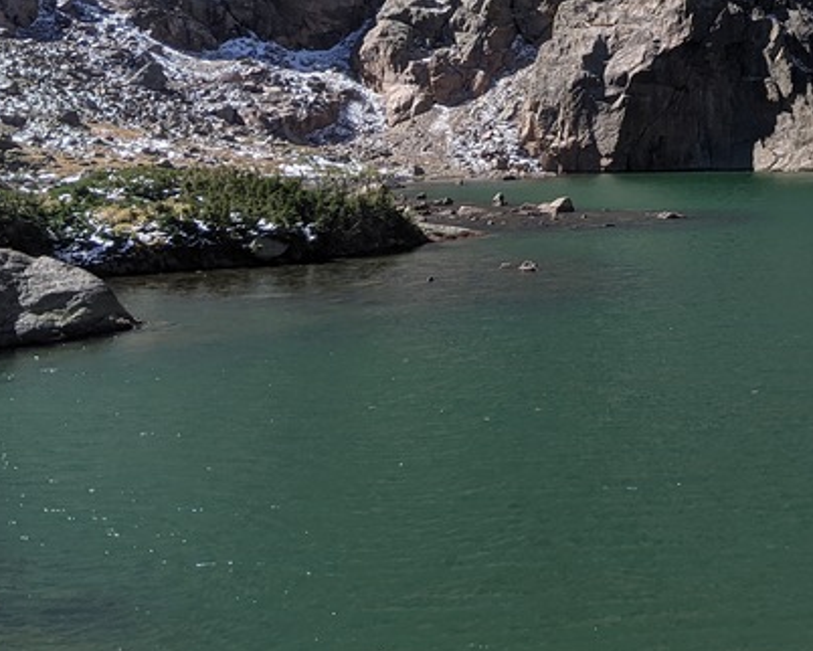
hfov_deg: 26.0
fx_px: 1613
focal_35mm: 67
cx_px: 911
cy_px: -37
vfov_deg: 21.8
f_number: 1.8
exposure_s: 1/2347
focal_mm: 4.44
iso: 49
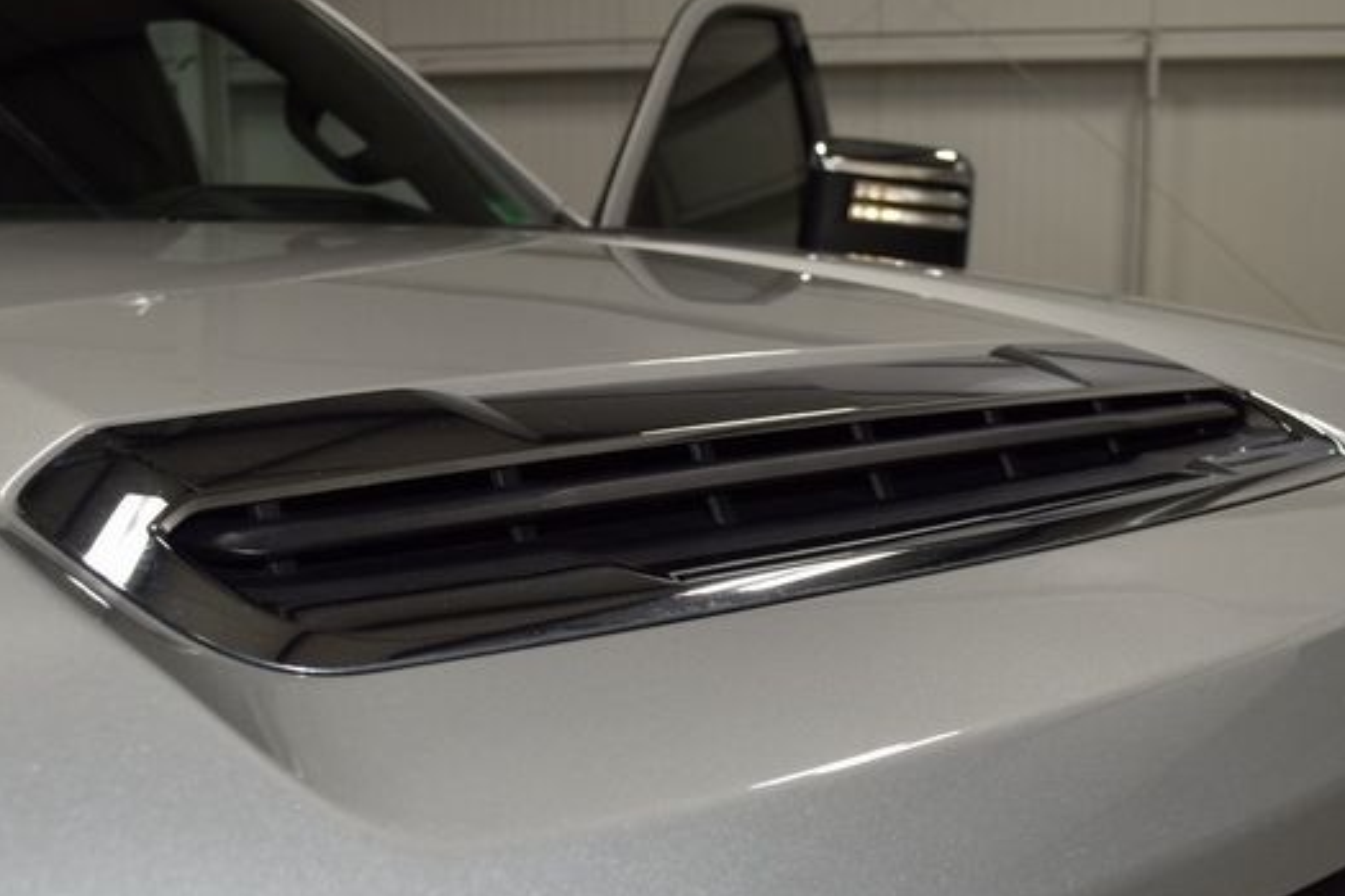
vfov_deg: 30.4
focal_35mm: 44
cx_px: 670
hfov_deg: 44.5
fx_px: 1643
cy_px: 525
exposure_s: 1/125
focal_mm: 24
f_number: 5.6
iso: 400
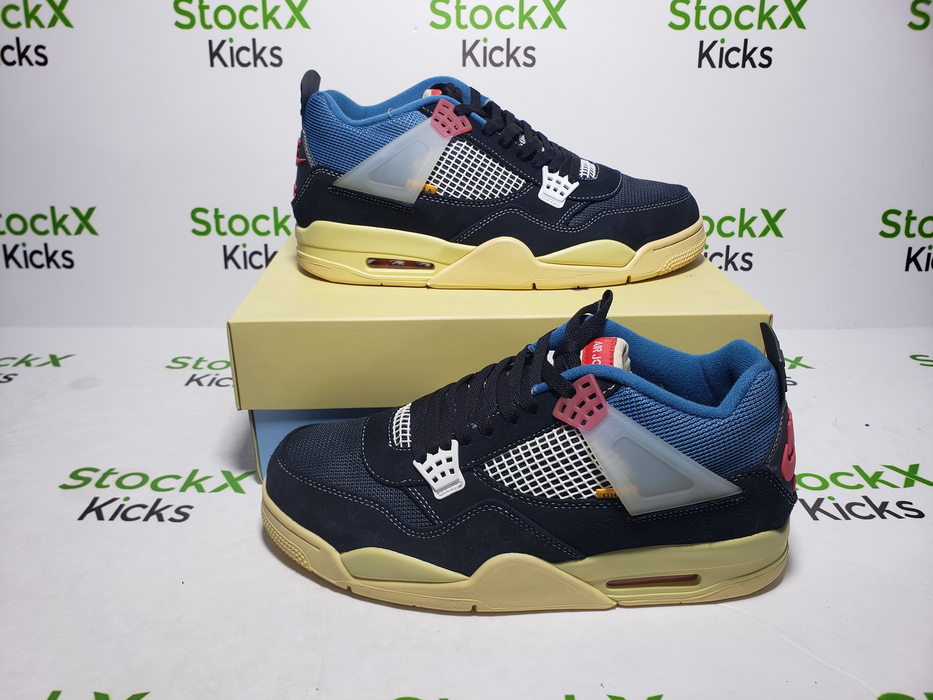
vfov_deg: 53.1
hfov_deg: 67.3
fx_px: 701
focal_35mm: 26
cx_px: 466
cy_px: 350
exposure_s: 1/187
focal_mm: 4.3
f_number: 2.4
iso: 50
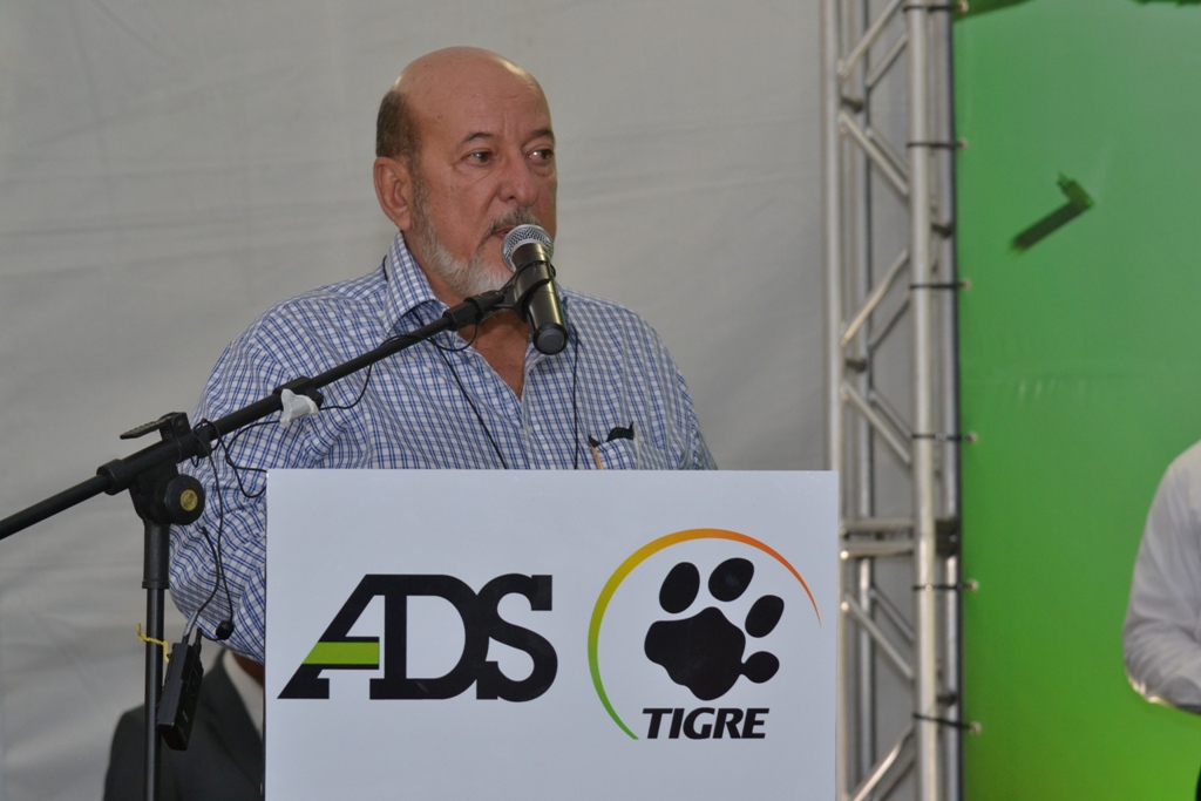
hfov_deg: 17.1
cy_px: 400
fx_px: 4004
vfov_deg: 11.4
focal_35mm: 120
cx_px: 600
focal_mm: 80
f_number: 5.6
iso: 800
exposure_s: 1/80
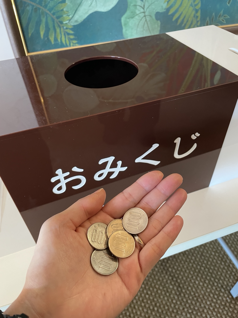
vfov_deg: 67.3
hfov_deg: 53.1
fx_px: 238
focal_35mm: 26
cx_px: 119
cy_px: 159
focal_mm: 4.2
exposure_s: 1/50
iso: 250
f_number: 1.6
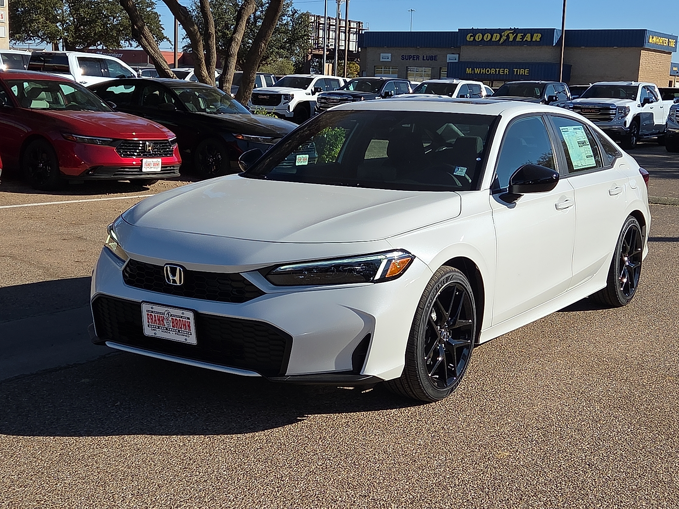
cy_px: 254
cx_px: 340
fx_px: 981
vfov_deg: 29.1
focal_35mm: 50
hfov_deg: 38.2
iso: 77
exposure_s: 1/10000
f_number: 1.8
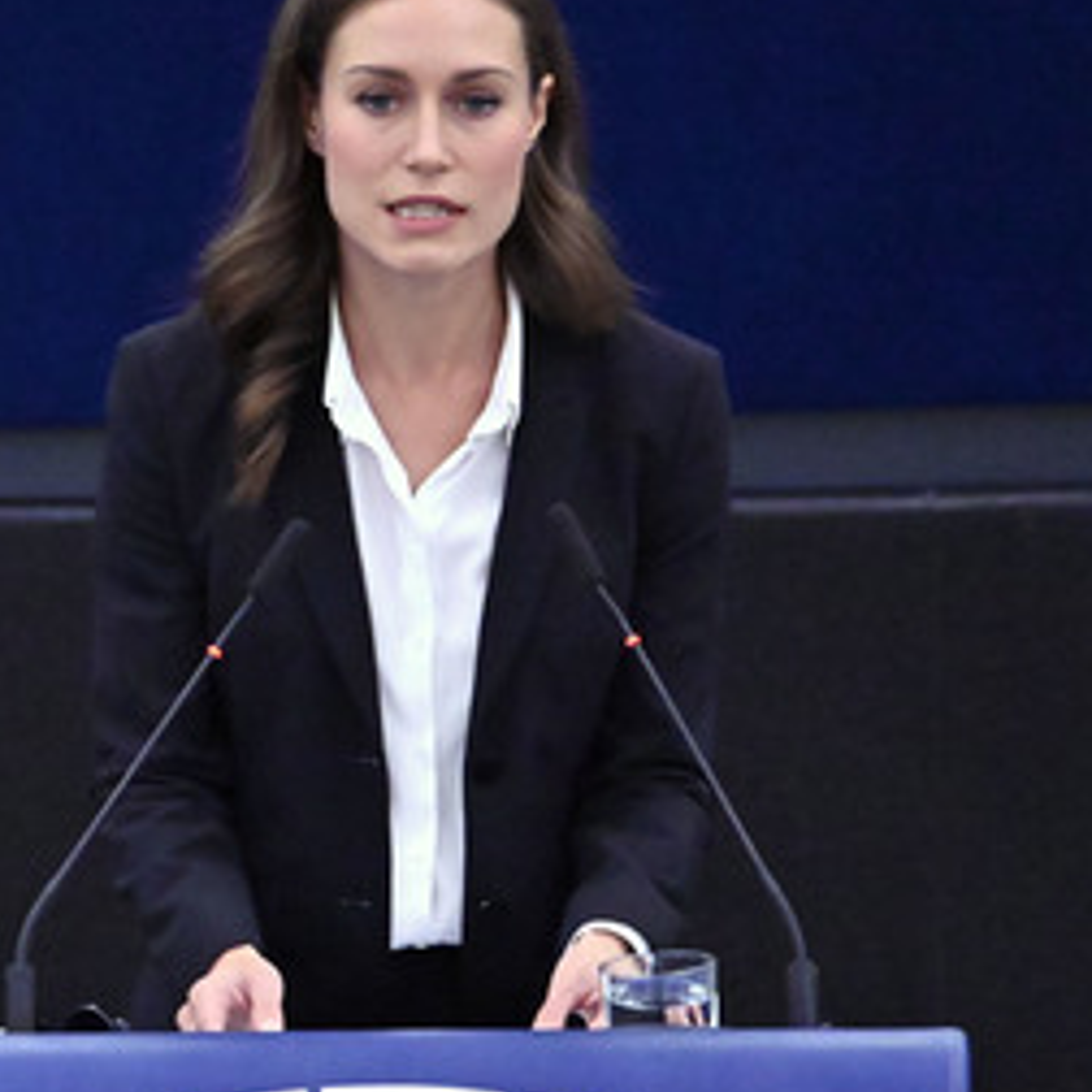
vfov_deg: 1.9
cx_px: 414
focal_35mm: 912
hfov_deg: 1.9
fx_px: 32550
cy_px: 490
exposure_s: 1/1000
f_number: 6.3
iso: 16000
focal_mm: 600
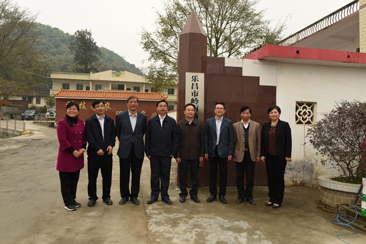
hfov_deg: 69.4
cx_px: 183
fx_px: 264
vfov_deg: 49.6
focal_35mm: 26
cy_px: 122
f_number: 8
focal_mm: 26
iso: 400
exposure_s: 1/100
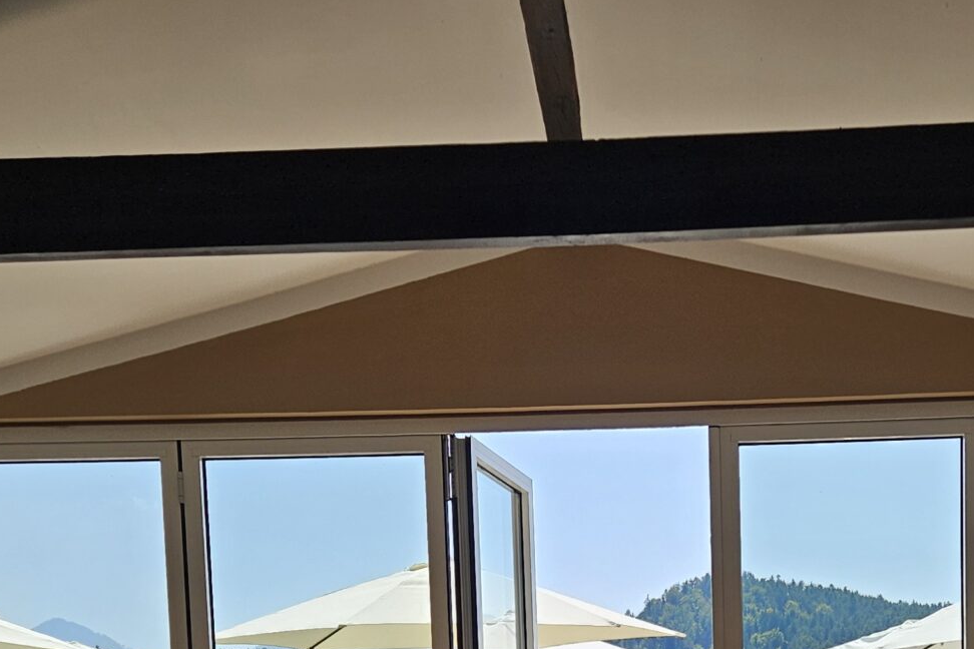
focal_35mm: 63
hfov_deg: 31.6
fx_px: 1704
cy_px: 917
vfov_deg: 19.4
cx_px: 659
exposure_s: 1/1114
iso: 25
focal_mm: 5.4
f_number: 1.8
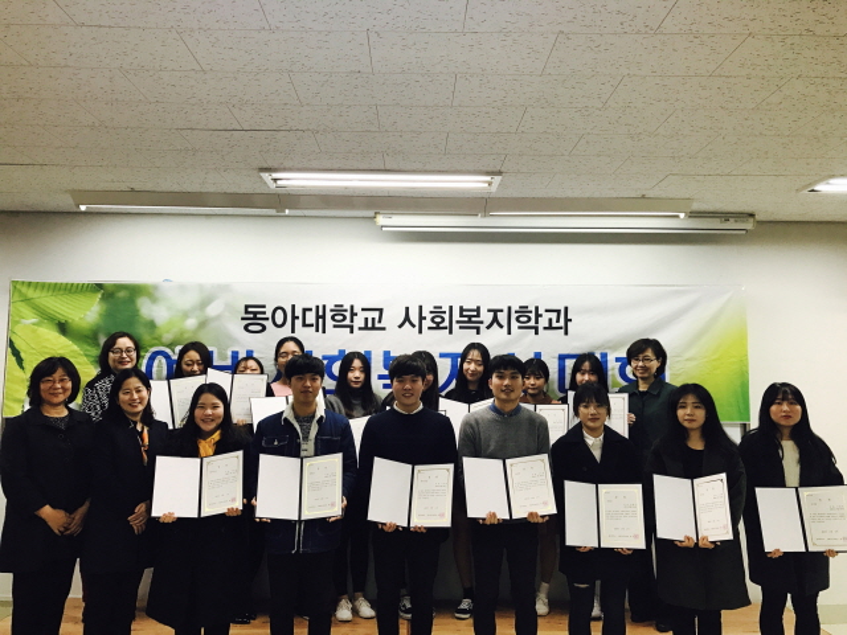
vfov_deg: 49.7
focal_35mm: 28
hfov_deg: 63.4
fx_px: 685
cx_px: 424
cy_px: 318
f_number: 1.8
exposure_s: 1/40
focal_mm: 3.99
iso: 25
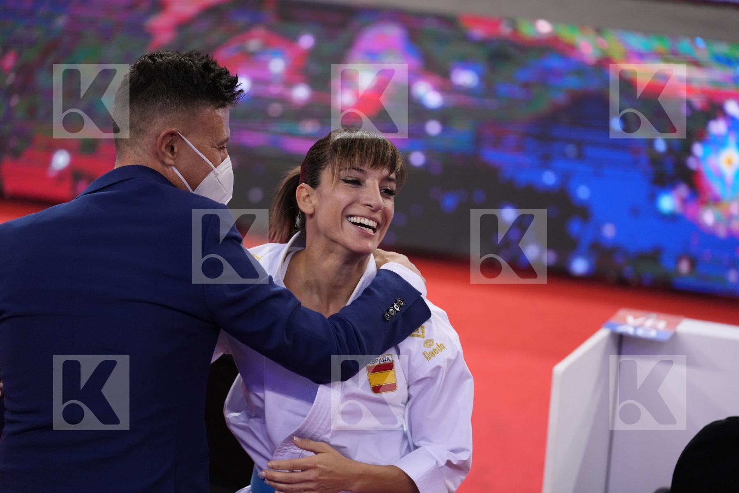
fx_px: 2422
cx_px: 370
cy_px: 246
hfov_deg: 17.3
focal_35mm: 118
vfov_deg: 11.6
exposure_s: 1/1000
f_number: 2.8
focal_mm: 118
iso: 3200
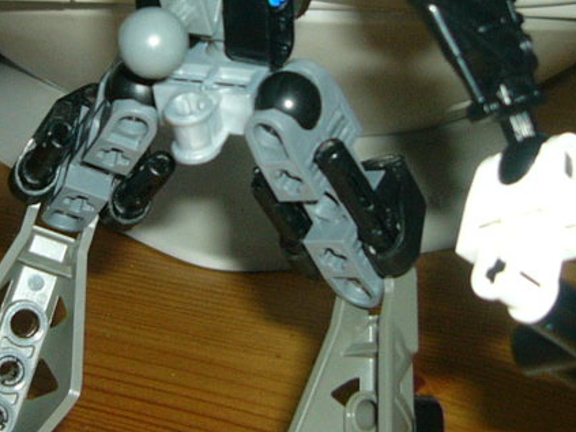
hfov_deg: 18.5
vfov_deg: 13.9
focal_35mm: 106
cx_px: 255
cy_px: 95
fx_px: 1763
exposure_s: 1/60
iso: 100
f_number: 2.8
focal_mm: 5.8
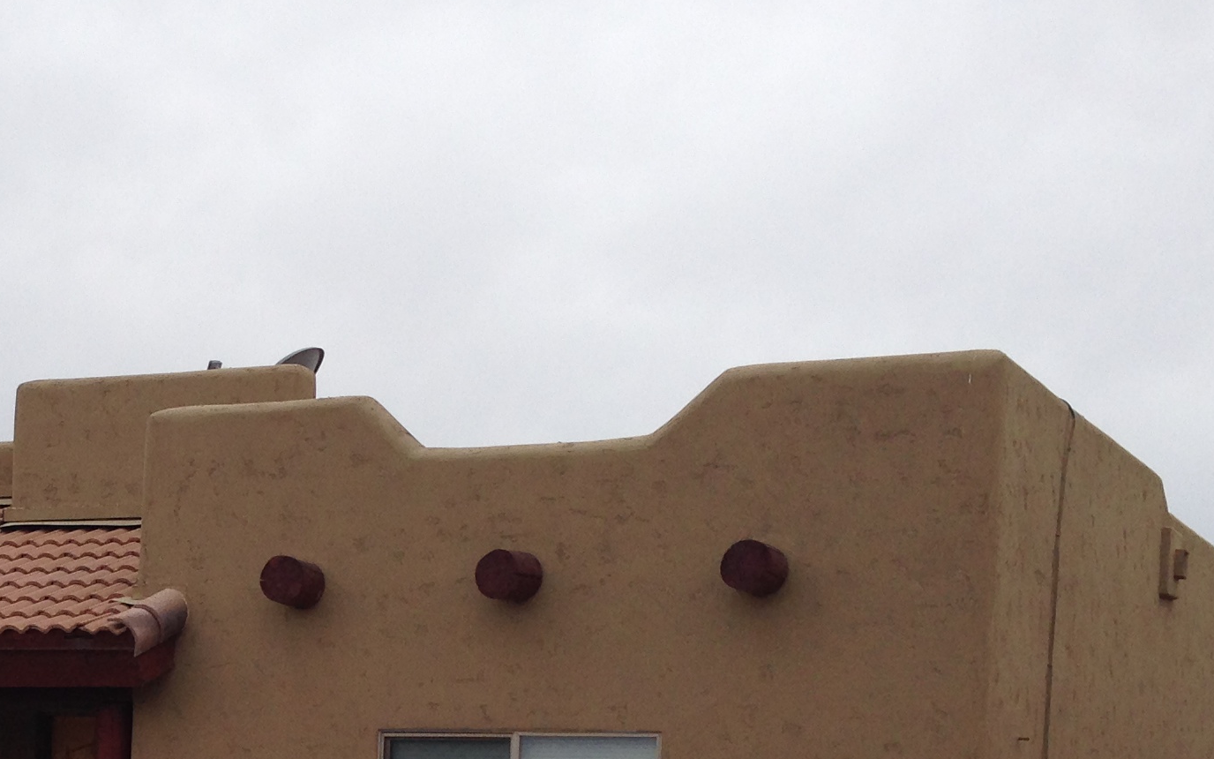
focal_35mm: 83
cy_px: 864
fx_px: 2746
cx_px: 61
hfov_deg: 24.0
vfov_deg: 15.3
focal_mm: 4.12
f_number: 2.4
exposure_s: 1/1595
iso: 50
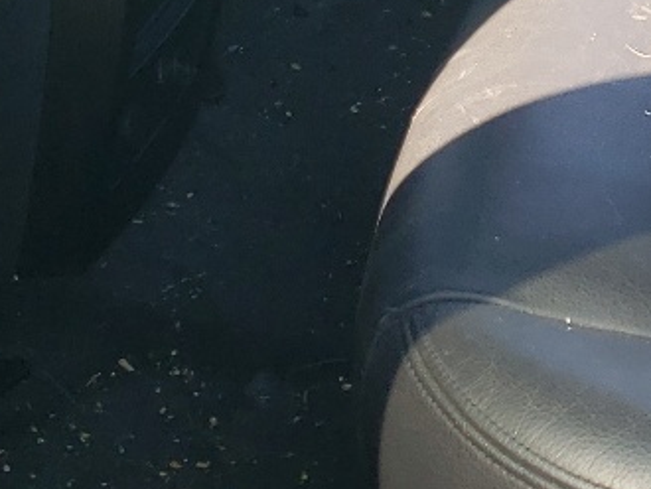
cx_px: 886
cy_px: -361
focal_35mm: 126
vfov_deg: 11.1
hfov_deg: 14.8
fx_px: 2371
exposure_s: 1/278
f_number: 1.5
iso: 50
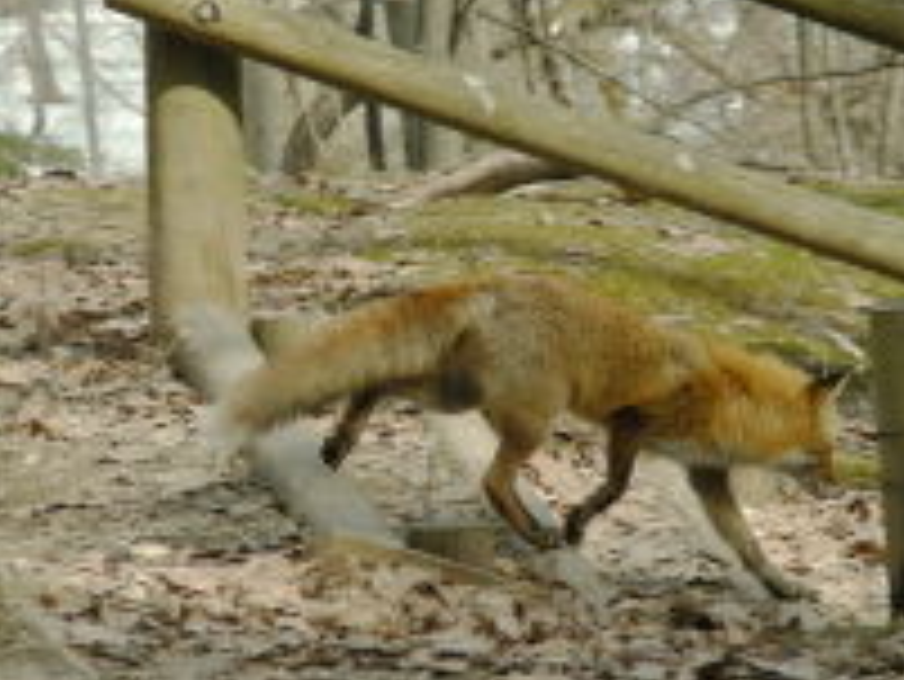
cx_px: 418
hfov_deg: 5.0
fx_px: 10452
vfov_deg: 3.7
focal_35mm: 400
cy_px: 347
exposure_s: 1/170
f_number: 3.5
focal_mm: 38.3
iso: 50
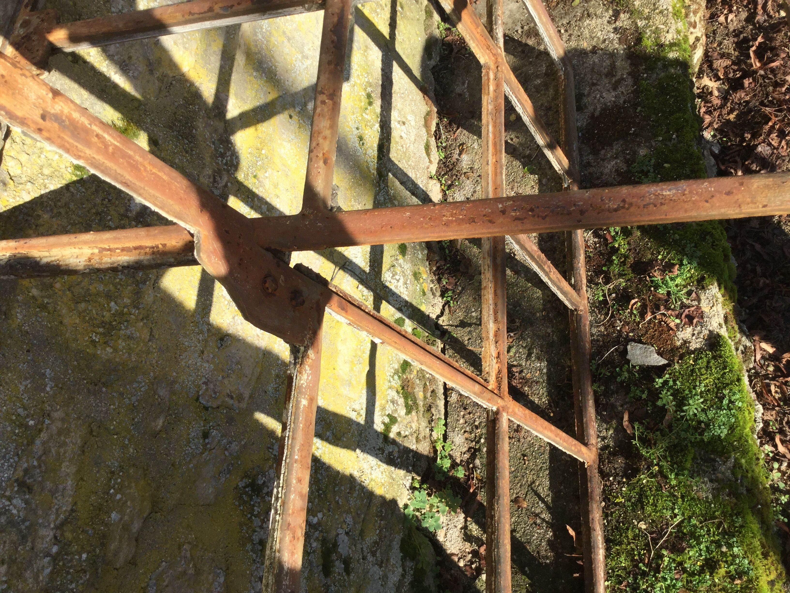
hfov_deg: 58.4
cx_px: 395
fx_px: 707
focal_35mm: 31
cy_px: 296
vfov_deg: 45.4
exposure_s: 1/905
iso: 25
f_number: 2.4
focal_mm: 3.3
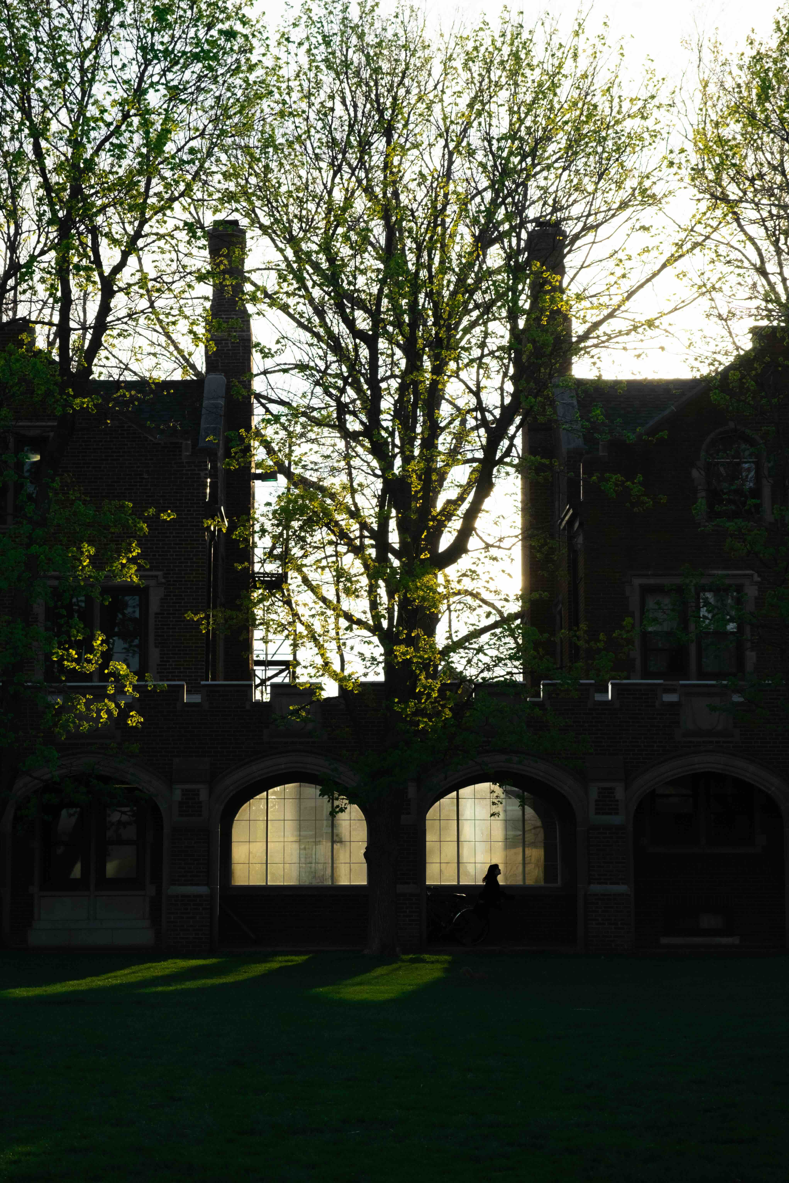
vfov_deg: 28.5
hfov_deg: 19.2
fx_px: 2334
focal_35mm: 71
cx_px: 394
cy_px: 592
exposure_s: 1/1800
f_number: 4
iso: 640
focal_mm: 47.5
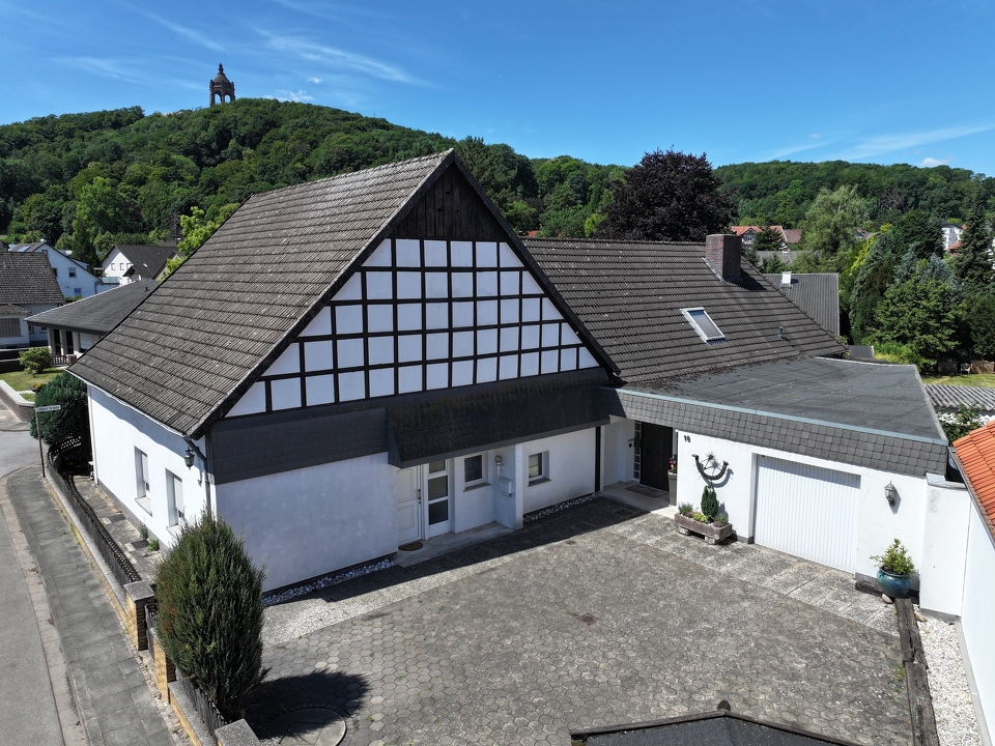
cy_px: 373
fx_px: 690
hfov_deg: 71.6
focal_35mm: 24
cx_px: 498
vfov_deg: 56.8
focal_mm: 12.29
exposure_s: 1/2500
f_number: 2.8
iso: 140
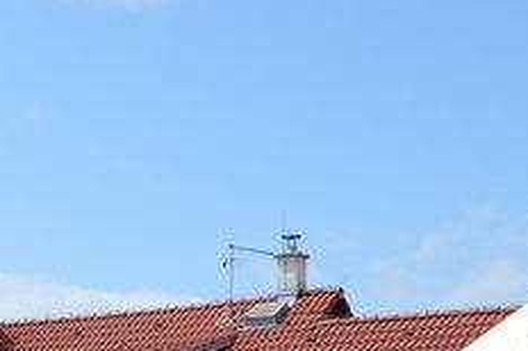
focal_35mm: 119
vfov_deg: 10.7
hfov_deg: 16.6
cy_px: 654
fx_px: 1743
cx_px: -75
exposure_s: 1/2000
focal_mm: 18
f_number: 7.1
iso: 500
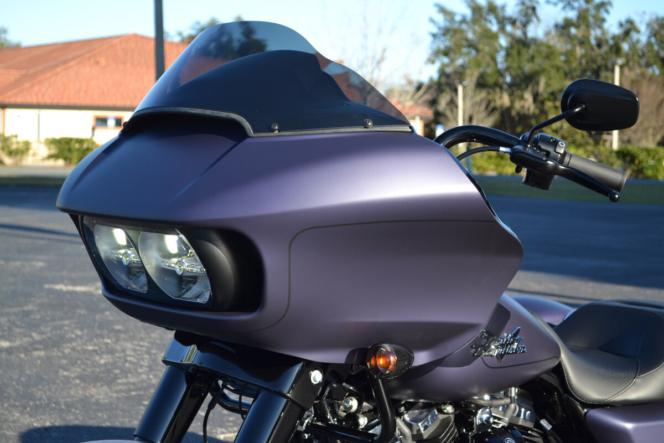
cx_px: 332
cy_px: 222
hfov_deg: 29.2
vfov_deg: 19.7
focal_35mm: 69
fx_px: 1273
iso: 100
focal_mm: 46
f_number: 6.3
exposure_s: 1/160
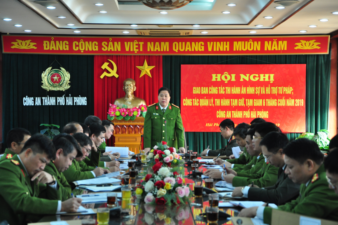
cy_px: 112
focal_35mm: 87
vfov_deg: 15.7
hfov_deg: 23.4
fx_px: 816
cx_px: 169
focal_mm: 58
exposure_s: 1/60
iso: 800
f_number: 5
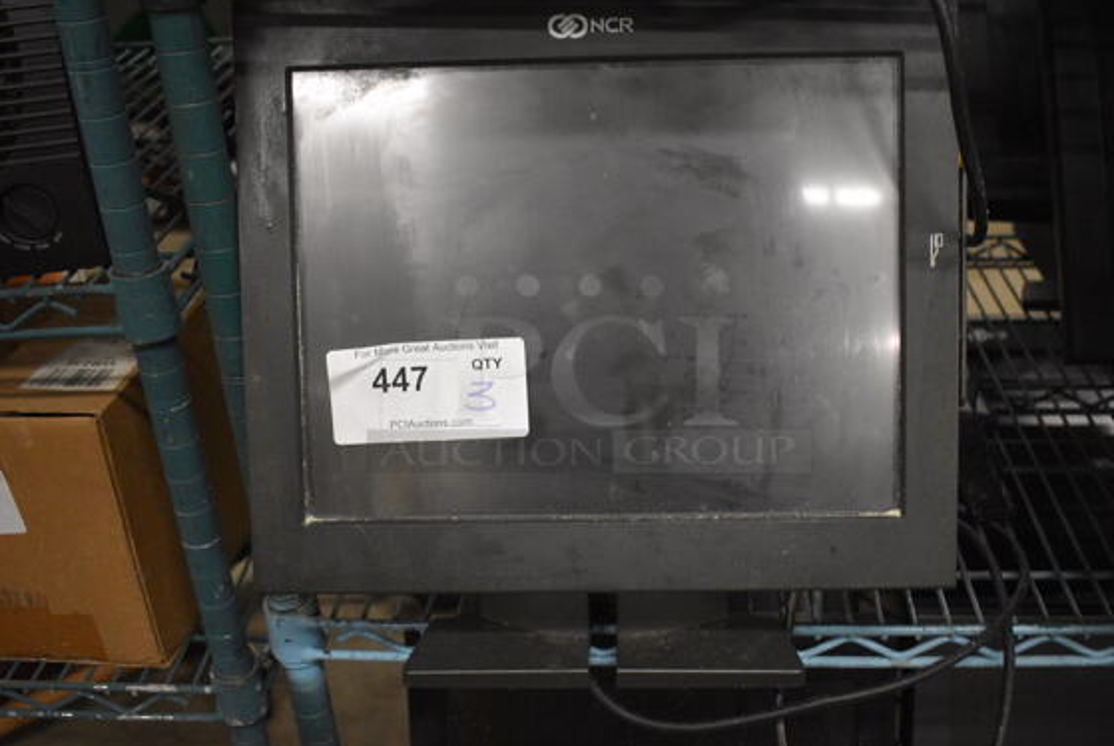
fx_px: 1115
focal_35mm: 36
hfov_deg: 53.1
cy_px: 367
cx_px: 590
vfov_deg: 37.0
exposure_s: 1/125
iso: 2500
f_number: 3.8
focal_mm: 22
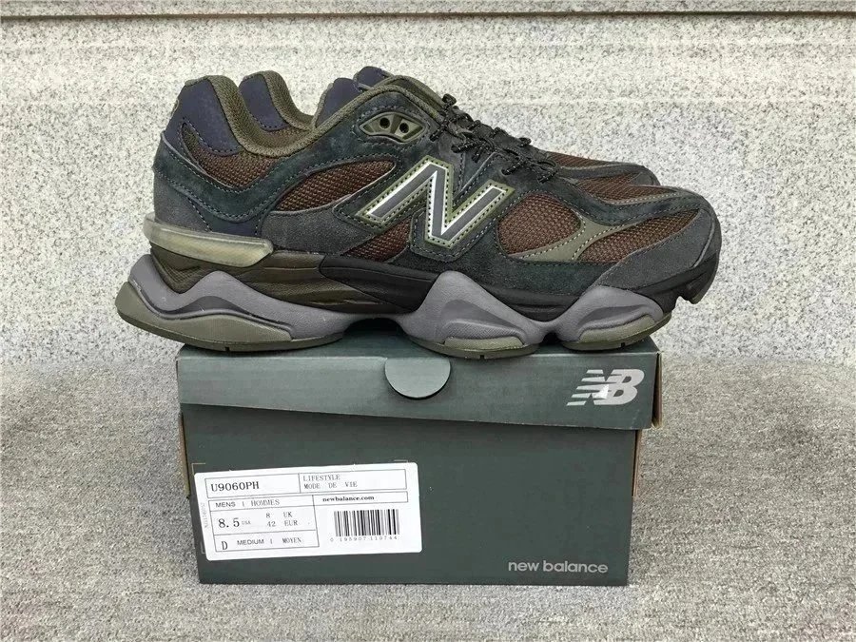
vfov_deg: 45.4
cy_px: 321
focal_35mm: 31
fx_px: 767
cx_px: 428
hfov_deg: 58.4
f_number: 2.4
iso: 25
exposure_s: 1/114
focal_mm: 3.3
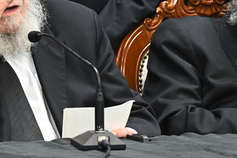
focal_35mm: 543
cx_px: 93
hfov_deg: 3.8
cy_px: -19
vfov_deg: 2.5
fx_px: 3572
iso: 2000
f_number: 5
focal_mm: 175
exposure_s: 1/160
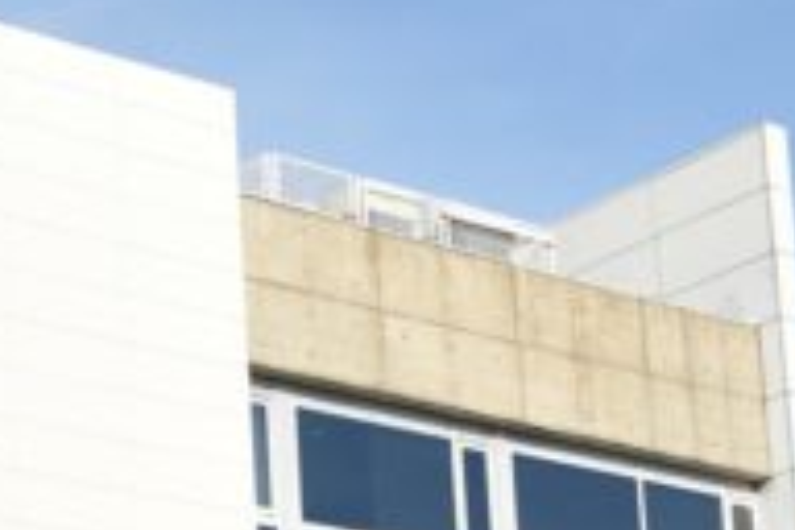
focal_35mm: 133
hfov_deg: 15.1
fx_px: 2937
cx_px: 0
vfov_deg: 10.0
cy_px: 745
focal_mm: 34
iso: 200
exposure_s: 1/640
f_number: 5.6
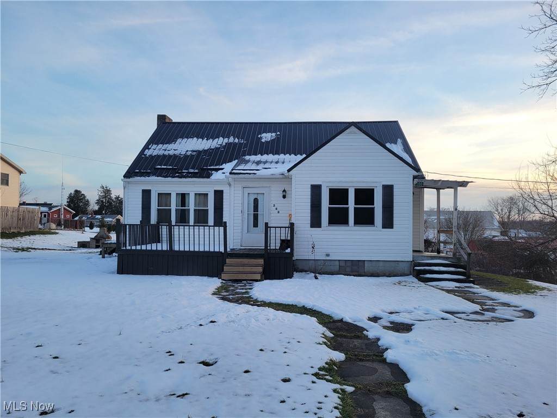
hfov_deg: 67.3
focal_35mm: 26
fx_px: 418
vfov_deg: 53.1
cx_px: 278
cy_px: 209
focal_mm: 5.4
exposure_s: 1/174
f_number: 1.8
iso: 40
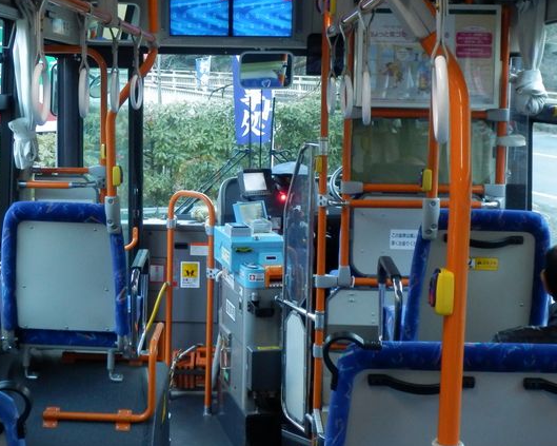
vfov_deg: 24.5
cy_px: 151
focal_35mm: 62
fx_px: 1022
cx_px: 220
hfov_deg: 30.4
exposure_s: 1/40
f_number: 4
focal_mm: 7.4
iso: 640
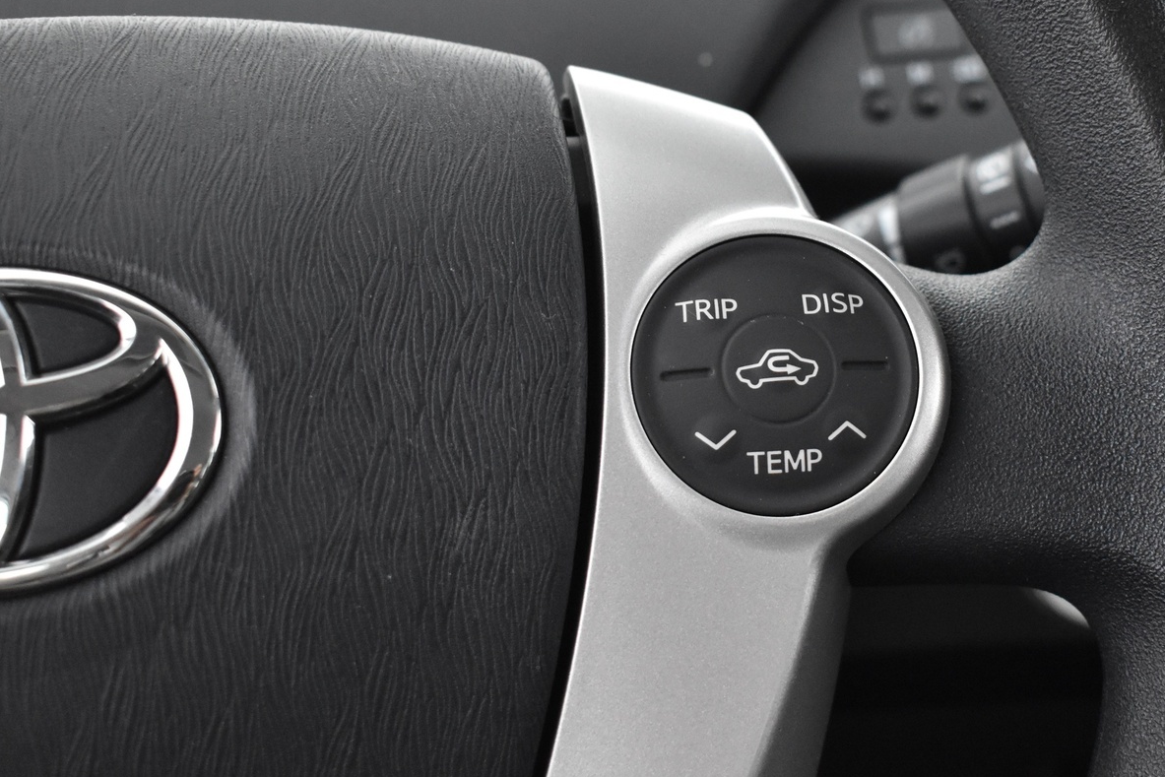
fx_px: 2061
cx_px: 765
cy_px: 352
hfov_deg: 31.3
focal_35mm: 64
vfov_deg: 21.3
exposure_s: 1/25
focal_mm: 31
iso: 3200
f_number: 4.2
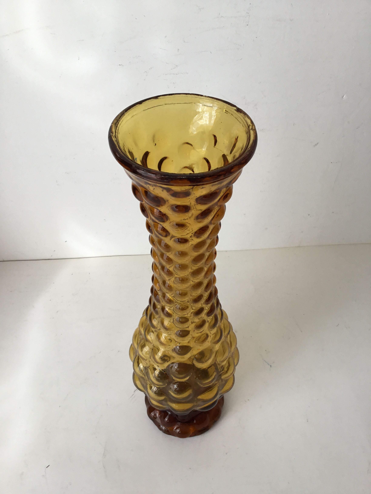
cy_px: 247
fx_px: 443
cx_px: 186
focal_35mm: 31
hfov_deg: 45.4
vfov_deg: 58.4
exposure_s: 1/50
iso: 32
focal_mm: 3.3
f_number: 2.4
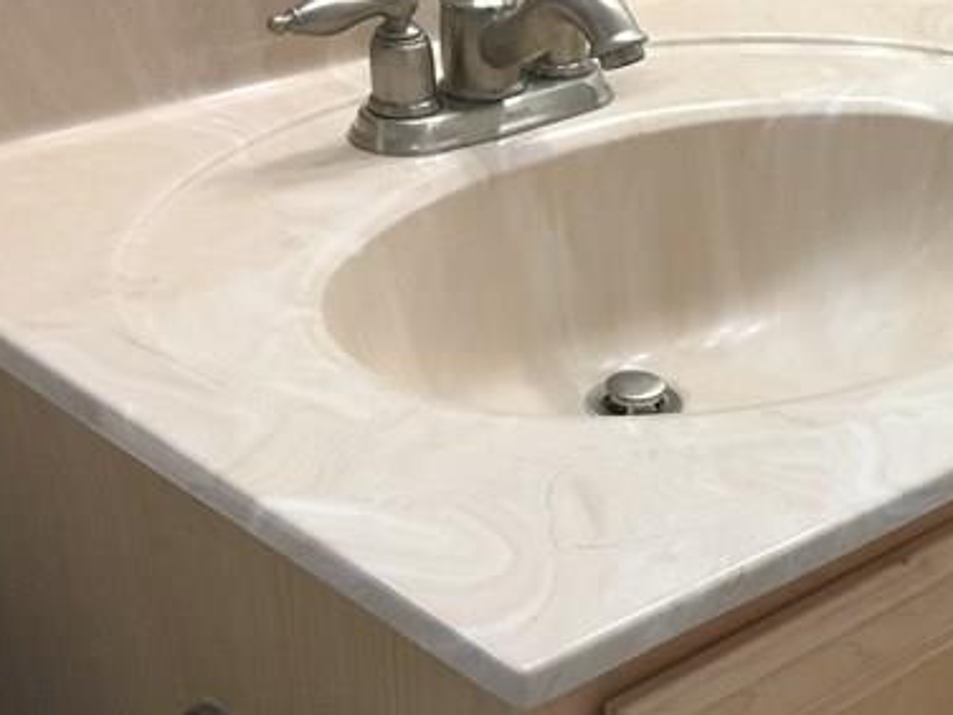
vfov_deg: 18.5
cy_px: 596
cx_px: 1044
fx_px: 2175
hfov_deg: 23.2
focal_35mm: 79
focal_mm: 4.15
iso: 40
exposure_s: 1/15
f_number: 2.2
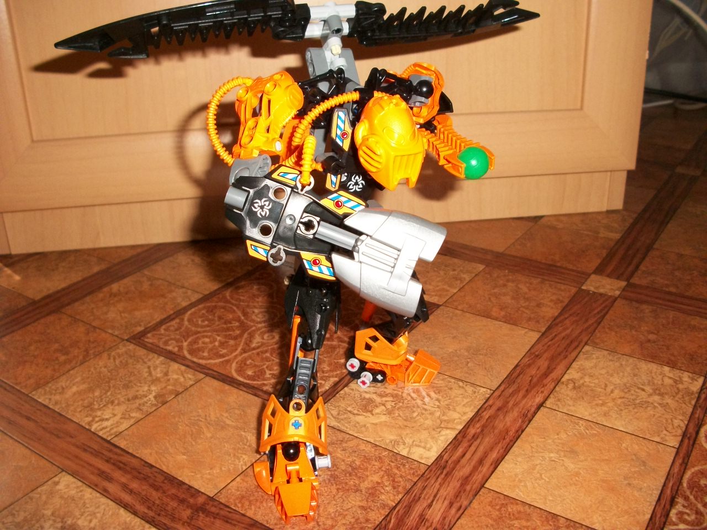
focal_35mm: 35
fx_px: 715
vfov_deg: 40.7
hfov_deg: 52.6
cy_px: 265
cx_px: 354
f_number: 3.1
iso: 250
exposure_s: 1/125
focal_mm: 6.3
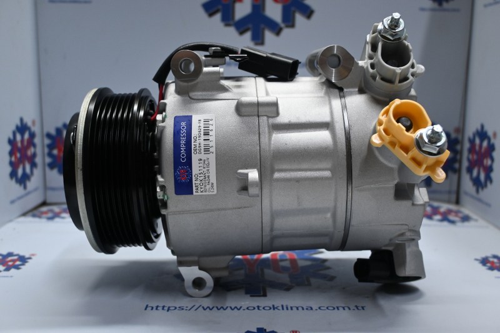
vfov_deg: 35.5
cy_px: 166
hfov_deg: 51.3
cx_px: 250
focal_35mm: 38
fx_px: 521
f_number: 4.2
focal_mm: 25
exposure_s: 1/125
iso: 1000
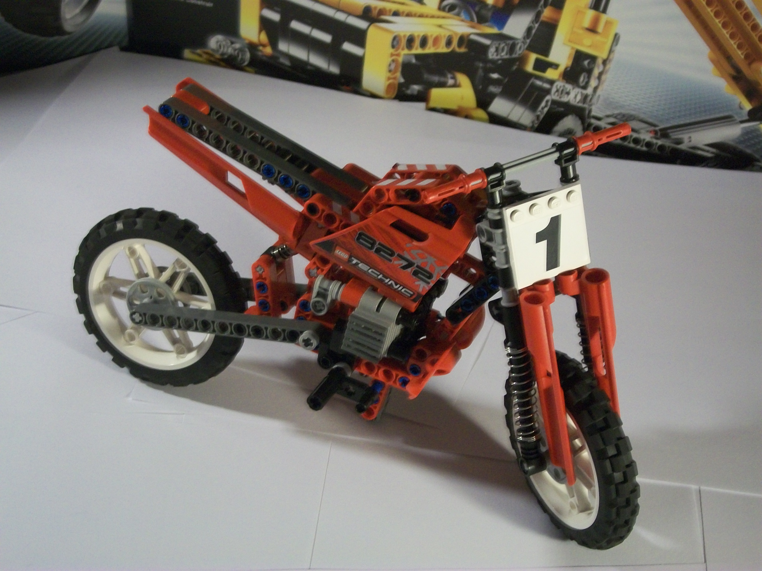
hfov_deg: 25.3
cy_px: 286
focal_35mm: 77
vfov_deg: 19.1
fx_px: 1695
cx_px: 381
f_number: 4.6
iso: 188
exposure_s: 1/8
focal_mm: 13.7
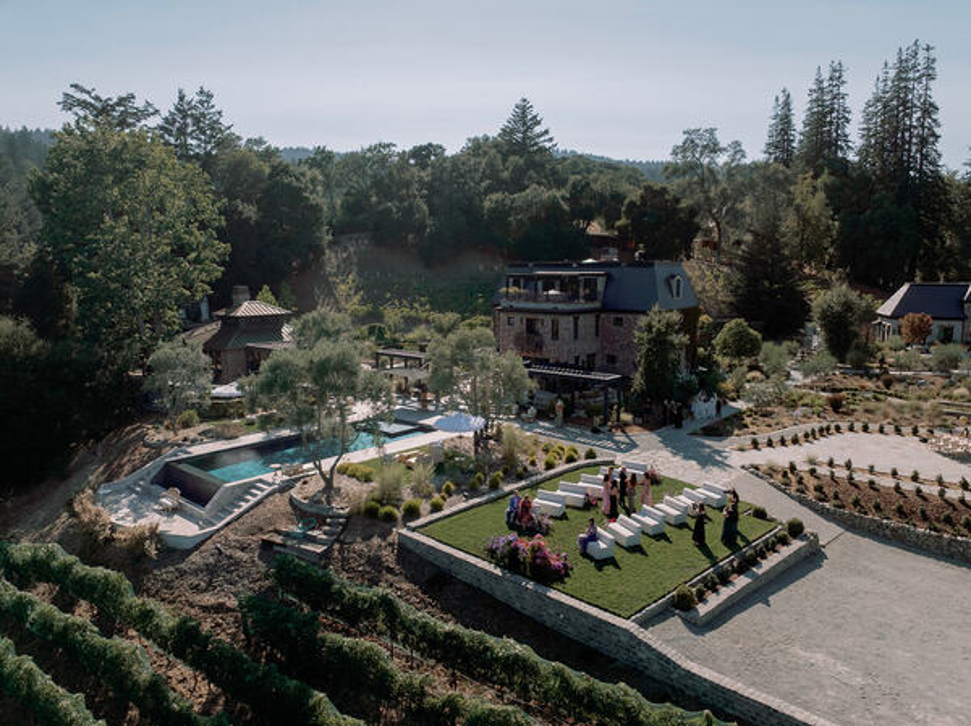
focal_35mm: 24
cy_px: 363
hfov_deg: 71.6
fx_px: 673
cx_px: 486
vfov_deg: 56.7
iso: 310
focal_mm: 12.29
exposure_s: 1/4000
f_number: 2.8
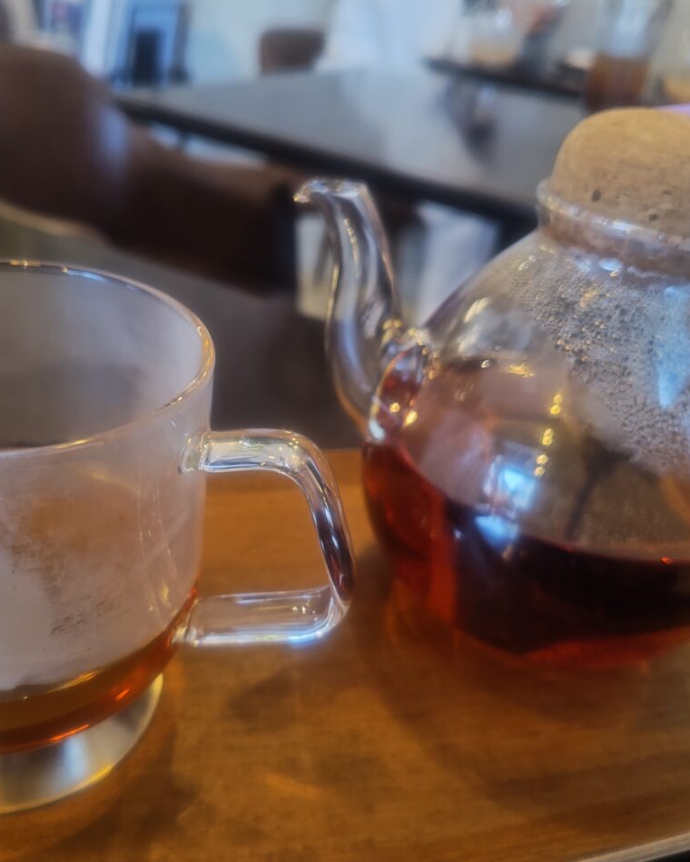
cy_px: 431
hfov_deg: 48.2
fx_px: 766
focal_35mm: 30
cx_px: 277
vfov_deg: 58.8
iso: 538
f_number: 1.9
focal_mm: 5.56
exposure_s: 1/33.3
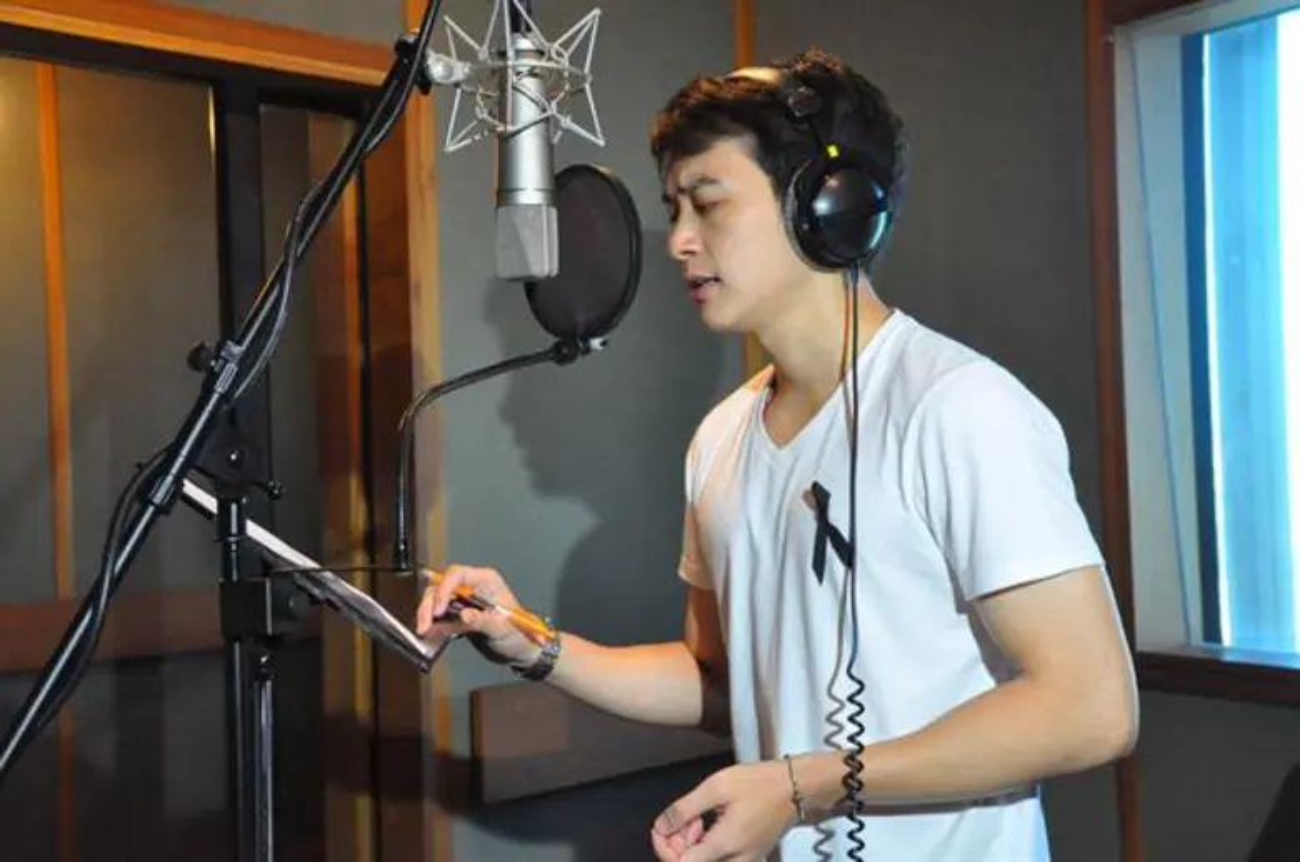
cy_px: 431
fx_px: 1730
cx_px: 650
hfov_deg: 41.2
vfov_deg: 28.0
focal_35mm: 48
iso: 3200
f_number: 4
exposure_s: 1/60
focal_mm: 32
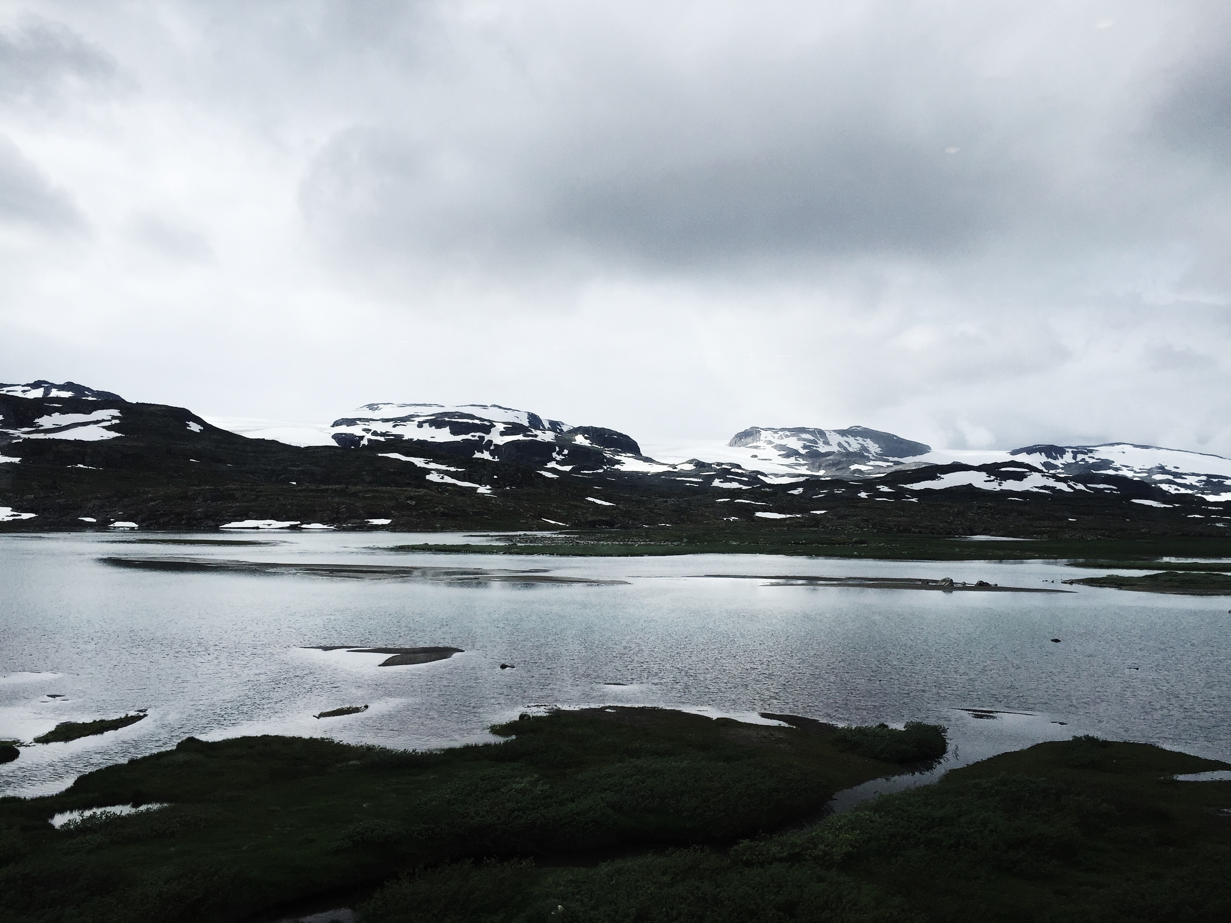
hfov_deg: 61.7
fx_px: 1031
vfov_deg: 48.2
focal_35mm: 29
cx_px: 616
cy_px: 462
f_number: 2.2
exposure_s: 1/1522
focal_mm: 4.15
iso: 32
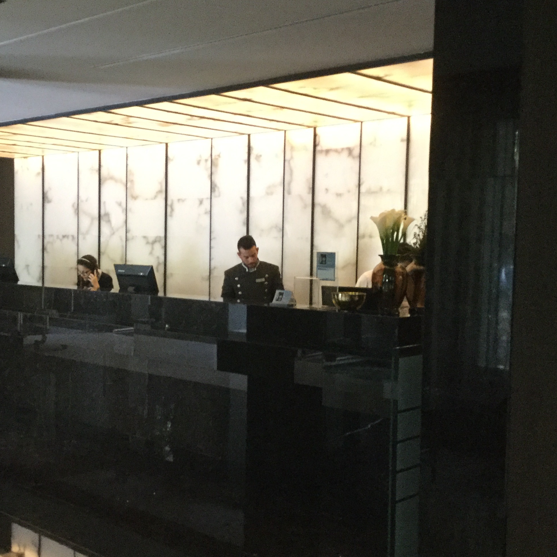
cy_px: 295
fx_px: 837
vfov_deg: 36.8
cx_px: 208
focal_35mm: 46
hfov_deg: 36.6
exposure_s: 1/25
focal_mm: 3.3
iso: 250
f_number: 2.4
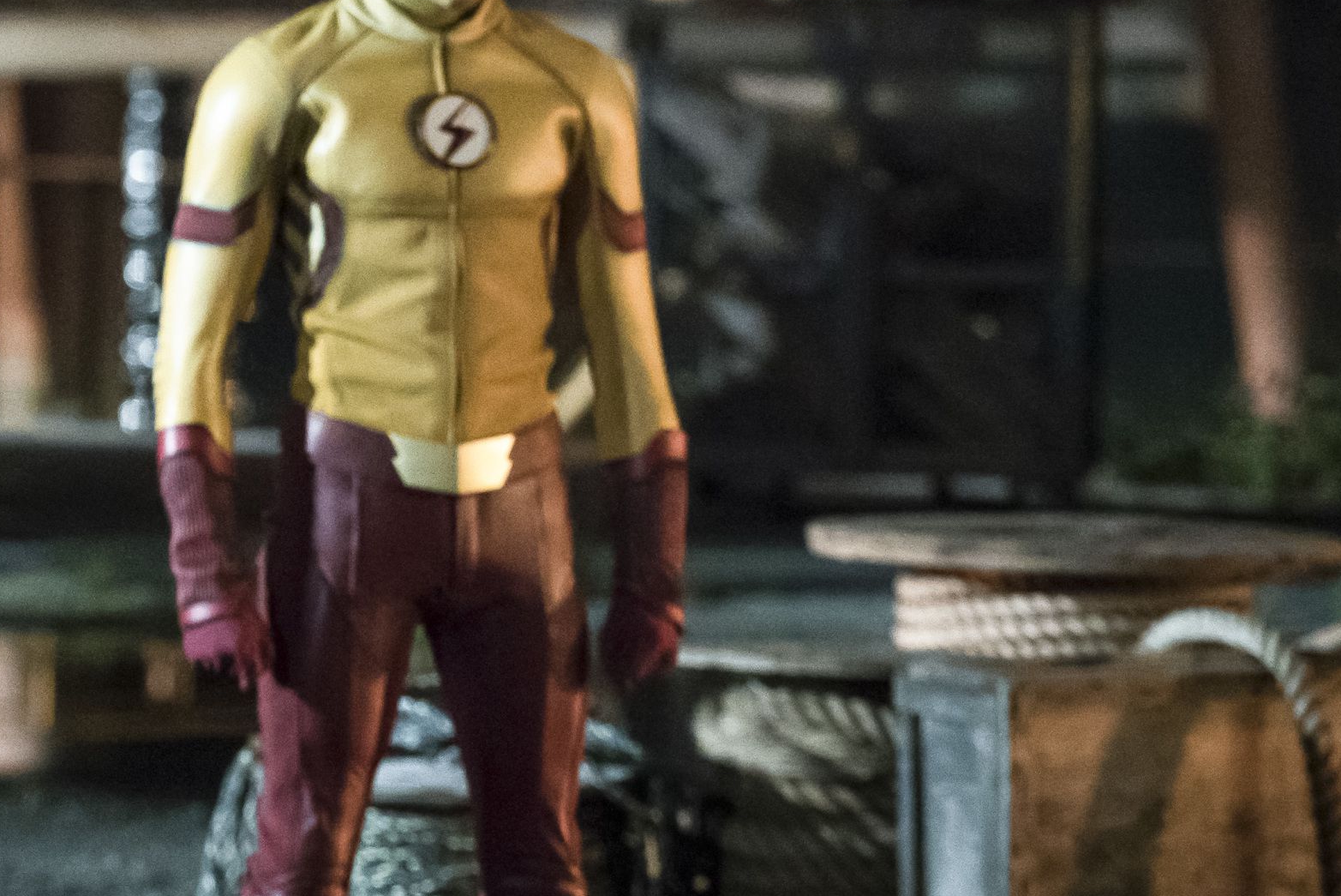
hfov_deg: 7.4
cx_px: 72
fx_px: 10360
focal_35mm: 278
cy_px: 138
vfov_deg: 4.9
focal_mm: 145
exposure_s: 1/160
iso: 10000
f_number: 4.5
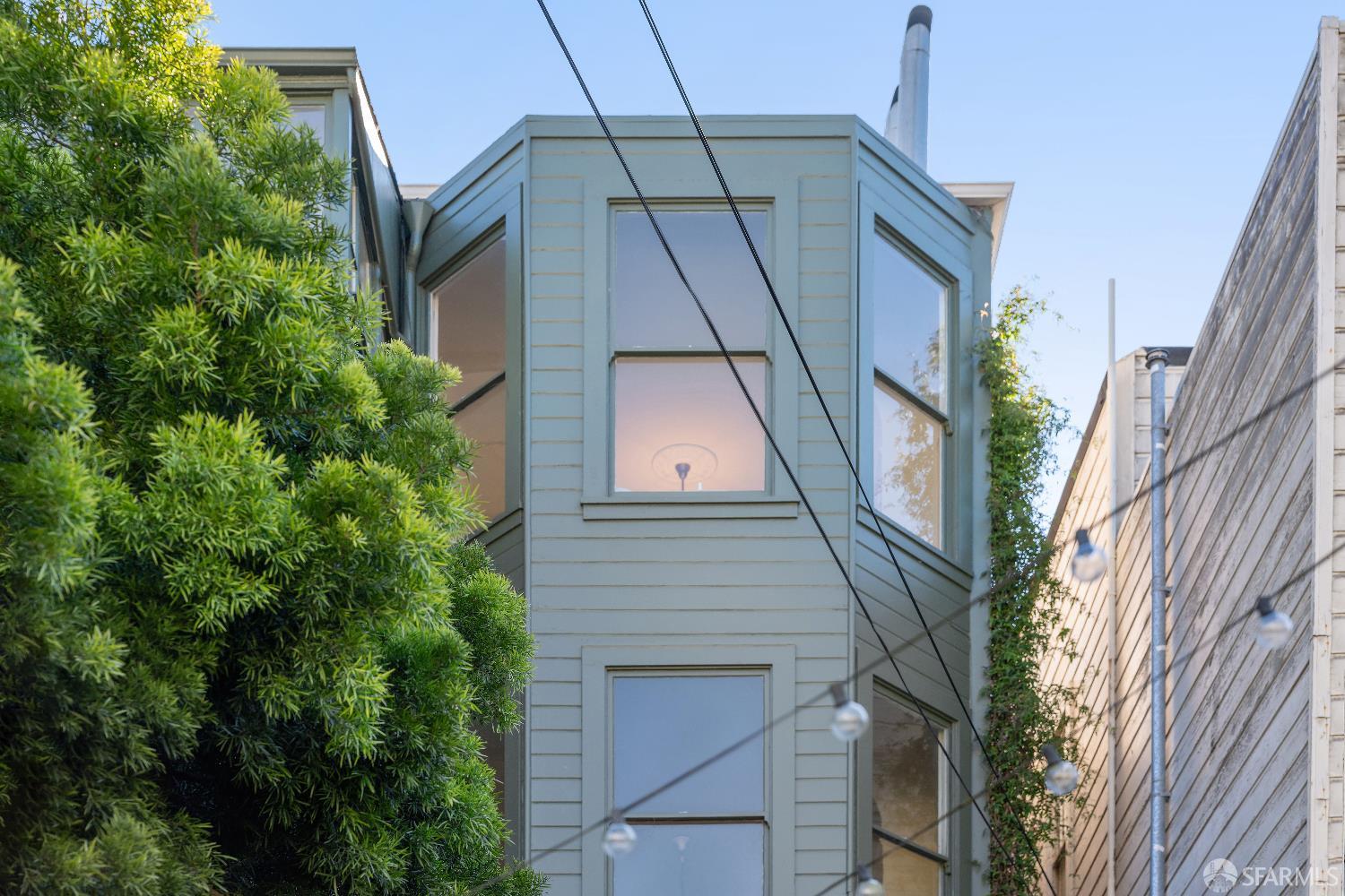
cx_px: 672
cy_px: 448
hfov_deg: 31.4
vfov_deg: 21.2
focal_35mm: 64
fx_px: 2391
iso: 160
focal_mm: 64
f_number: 5.6
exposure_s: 1/200
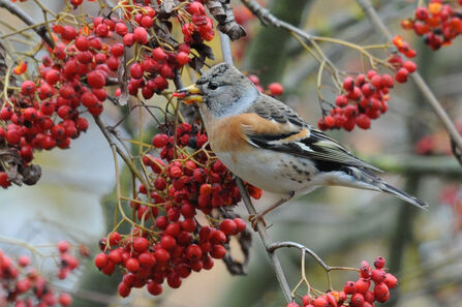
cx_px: 231
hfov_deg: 2.8
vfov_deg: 1.8
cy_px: 154
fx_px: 9614
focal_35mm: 750
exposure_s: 1/200
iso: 640
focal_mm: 500
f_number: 5
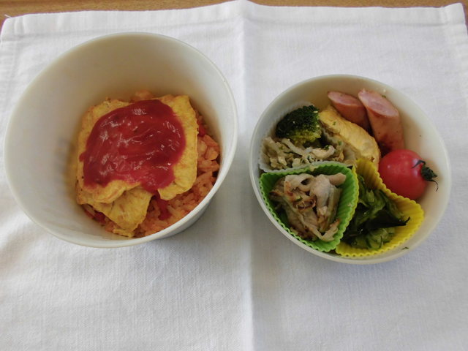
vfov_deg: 53.1
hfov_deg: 67.3
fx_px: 352
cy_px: 176
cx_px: 234
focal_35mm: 26
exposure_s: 1/60
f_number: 3.5
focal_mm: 4.6
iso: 100
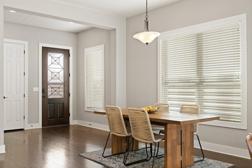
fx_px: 245
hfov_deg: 54.4
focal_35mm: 35
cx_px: 126
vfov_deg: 37.9
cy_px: 84
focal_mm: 35
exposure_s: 1/25
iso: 2000
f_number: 8
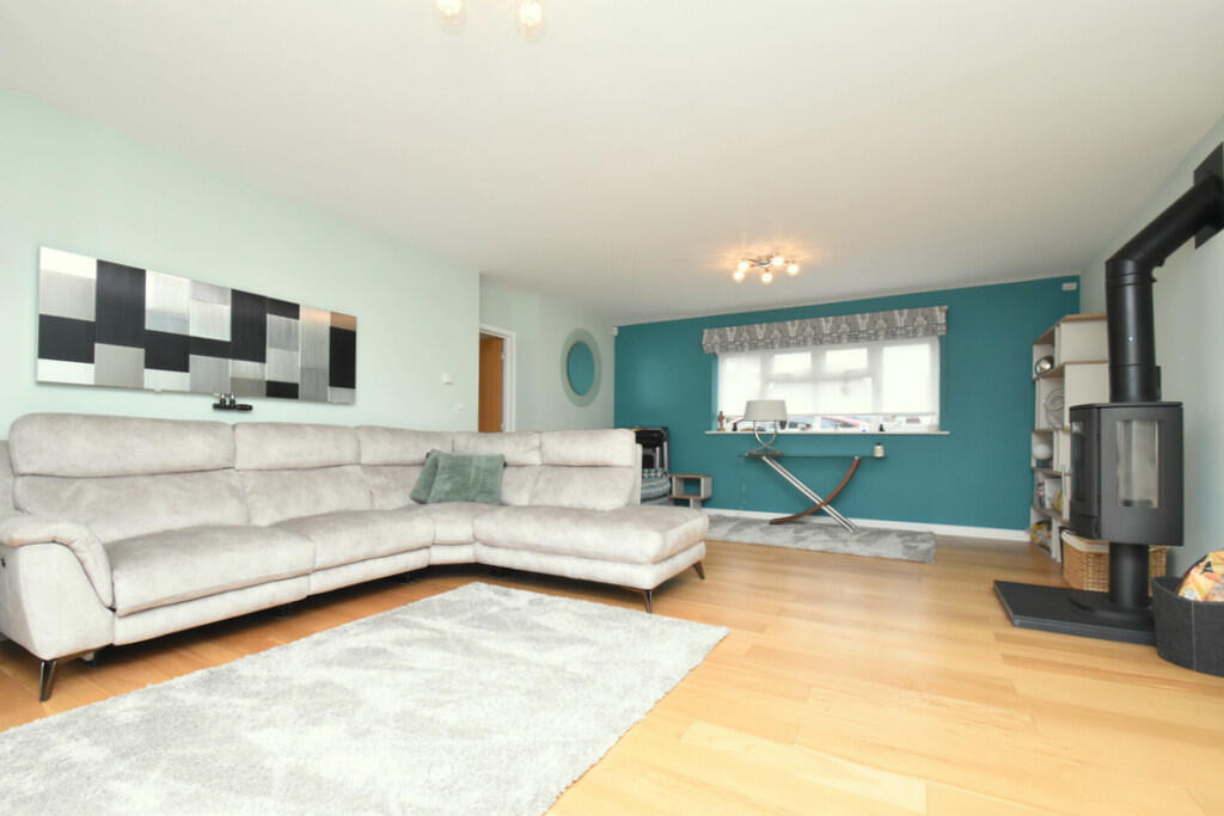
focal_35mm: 15
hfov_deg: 100.4
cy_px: 408
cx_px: 612
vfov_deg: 77.3
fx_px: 510
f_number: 10
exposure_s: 1/60
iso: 1600
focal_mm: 10
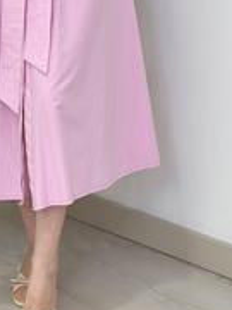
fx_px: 1269
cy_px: -92
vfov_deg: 13.4
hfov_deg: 10.4
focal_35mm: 142
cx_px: 36
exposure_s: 1/254
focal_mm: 6.86
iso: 80
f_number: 1.78
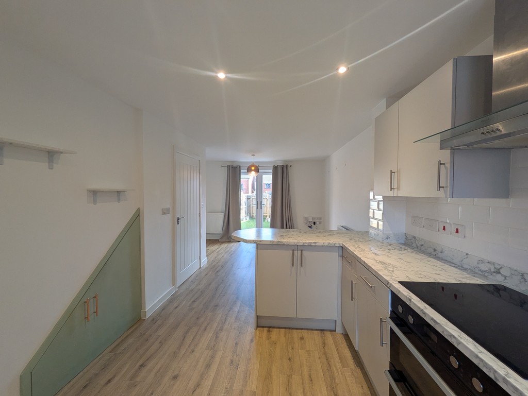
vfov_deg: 85.7
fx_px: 214
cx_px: 264
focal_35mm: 14
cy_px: 198
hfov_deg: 102.0
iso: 69
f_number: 2.2
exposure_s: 1/100
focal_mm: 1.83
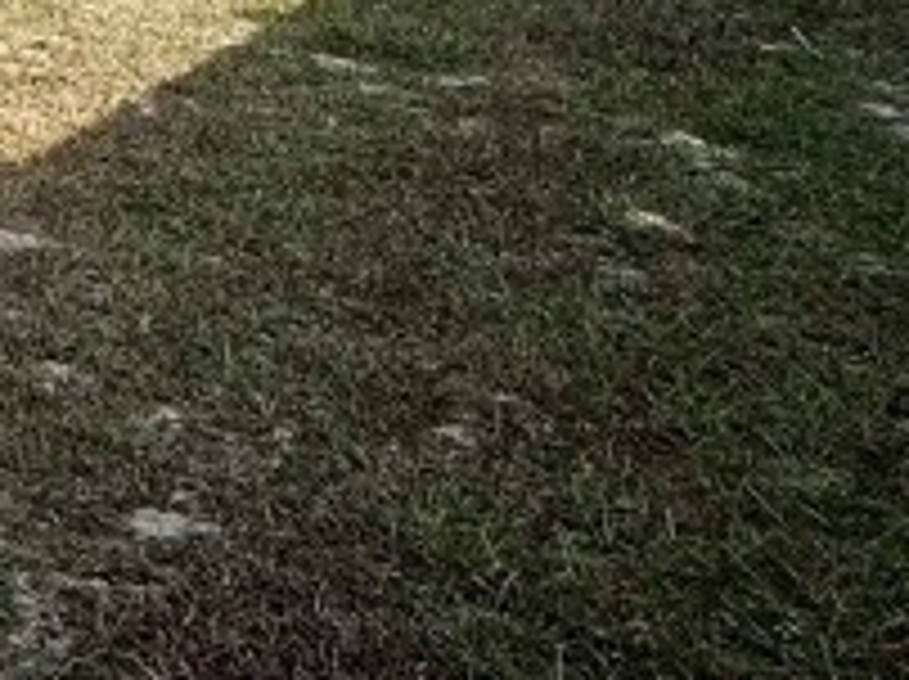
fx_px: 1862
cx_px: -702
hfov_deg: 20.2
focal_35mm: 71
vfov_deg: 17.4
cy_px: -482
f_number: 2.2
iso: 50
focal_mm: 2.22
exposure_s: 1/2083
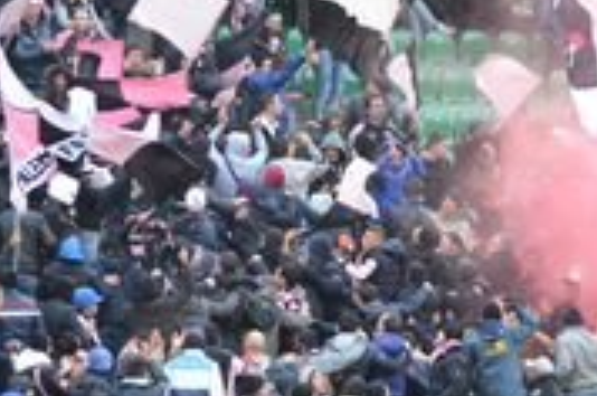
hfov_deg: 3.5
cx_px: 543
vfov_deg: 2.3
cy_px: 136
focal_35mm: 586
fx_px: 9700
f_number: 4.2
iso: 800
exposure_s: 1/125
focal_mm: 122
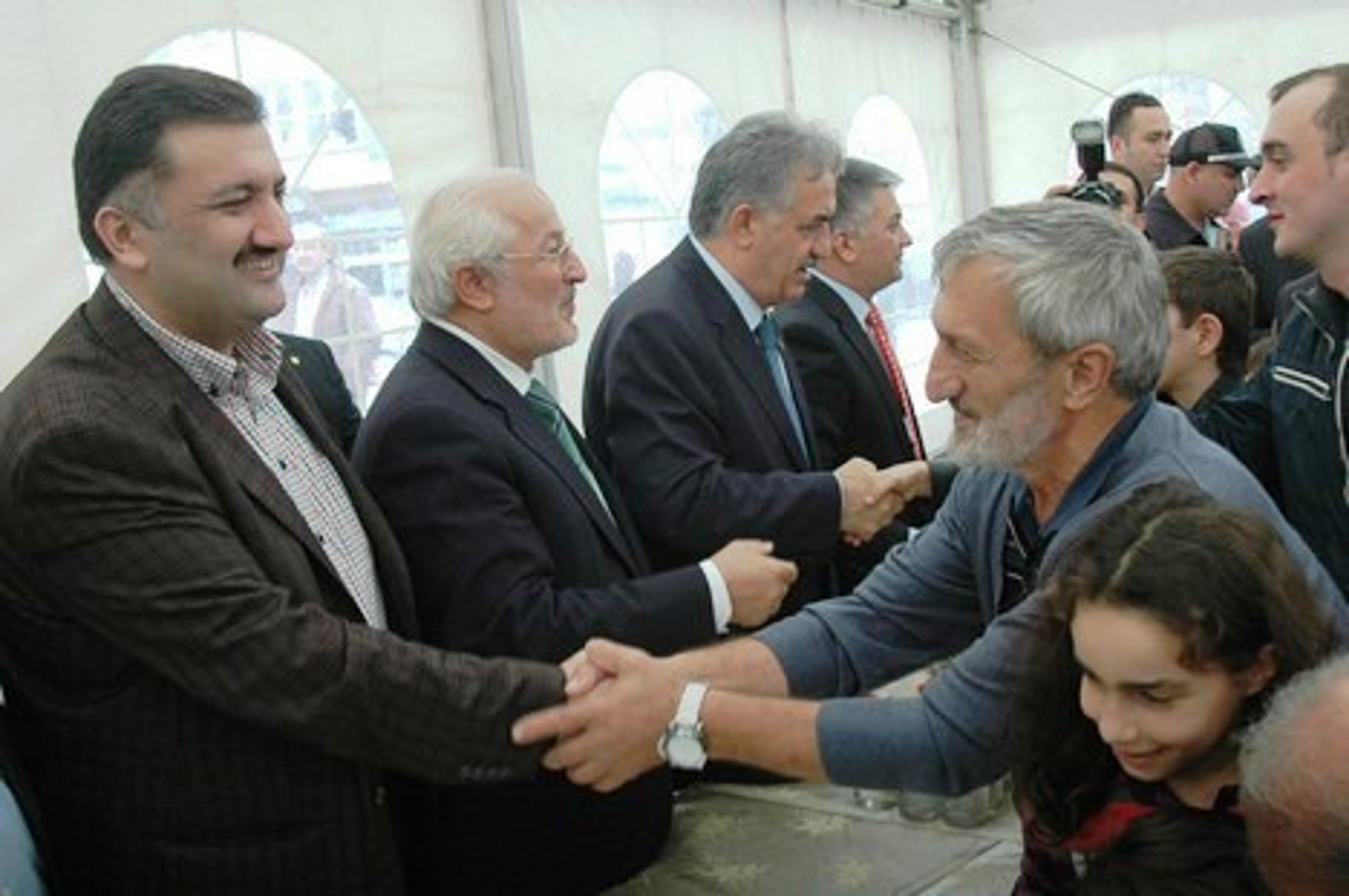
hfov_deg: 53.2
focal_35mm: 36
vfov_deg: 36.8
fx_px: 1348
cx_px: 674
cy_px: 448
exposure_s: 1/100
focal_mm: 24
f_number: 5
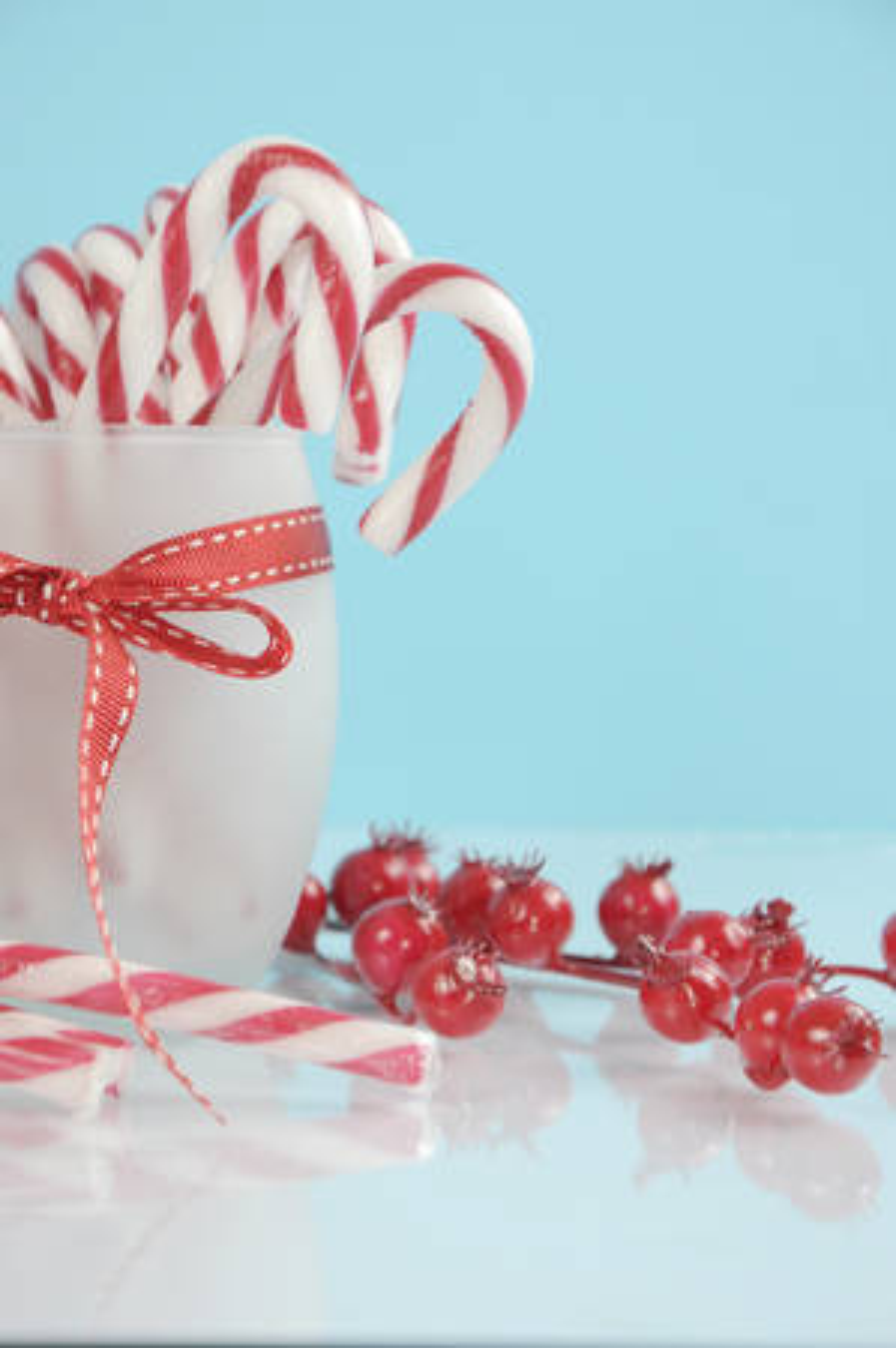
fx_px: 4490
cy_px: 674
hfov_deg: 11.4
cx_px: 448
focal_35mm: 120
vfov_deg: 17.1
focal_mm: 80
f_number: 8
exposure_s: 1/100
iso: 100
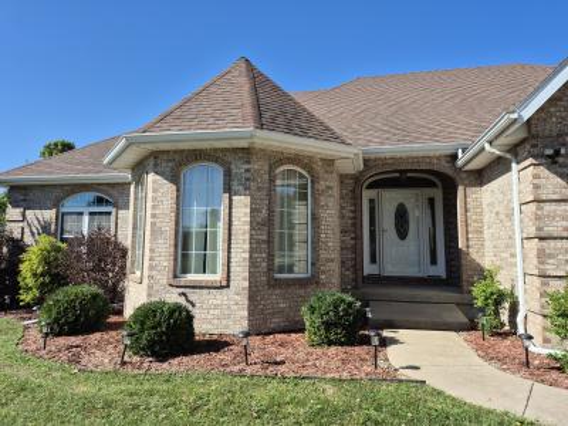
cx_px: 284
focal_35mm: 23
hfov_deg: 73.9
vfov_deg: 58.9
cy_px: 213
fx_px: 377
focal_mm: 5.4
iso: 25
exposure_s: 1/1304
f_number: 1.8
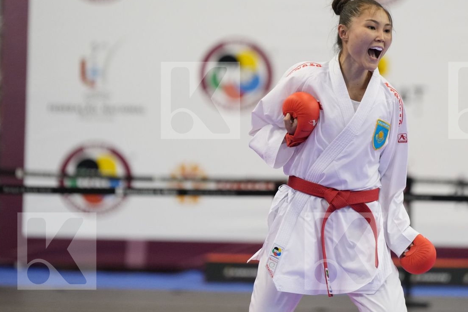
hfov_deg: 6.3
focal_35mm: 326
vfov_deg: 4.2
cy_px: 100
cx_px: 344
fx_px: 4238
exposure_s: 1/1000
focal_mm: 200
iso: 2500
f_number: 2.8
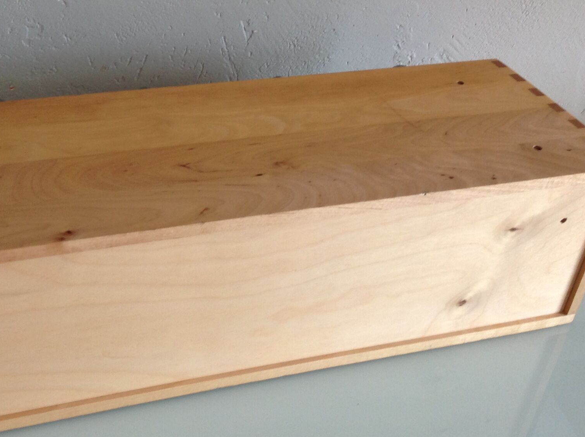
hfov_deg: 31.7
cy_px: 126
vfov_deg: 24.2
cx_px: 152
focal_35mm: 60
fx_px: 1012
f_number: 2.4
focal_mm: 4.28
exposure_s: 1/15
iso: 50
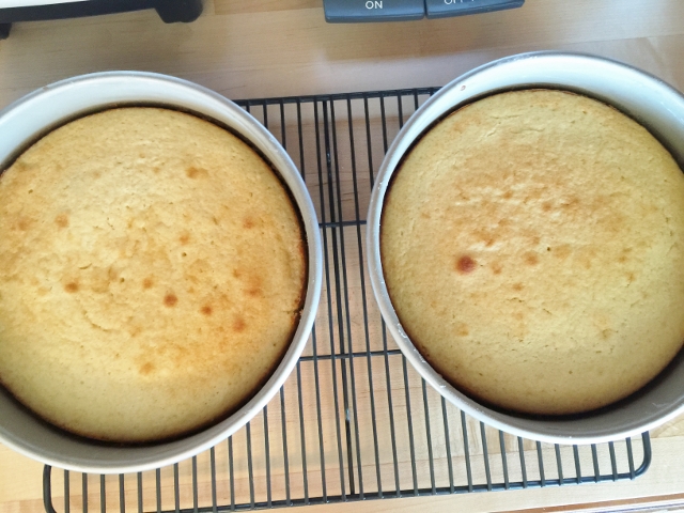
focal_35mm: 29
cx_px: 342
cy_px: 256
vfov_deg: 48.2
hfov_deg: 61.7
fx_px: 573
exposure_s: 1/10
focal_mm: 4.15
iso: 100
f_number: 2.2
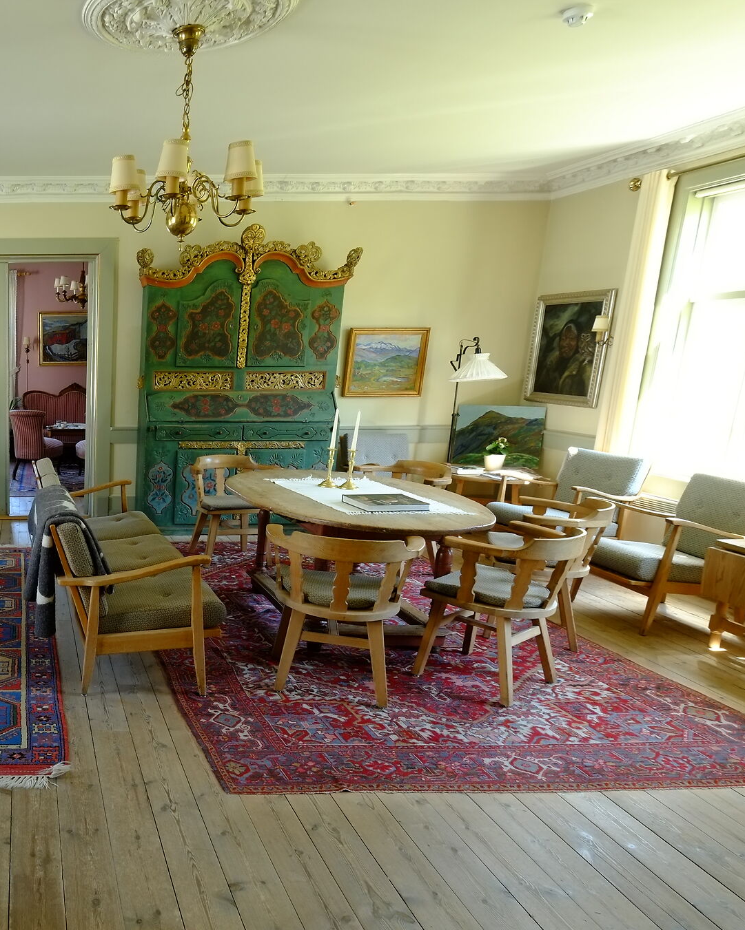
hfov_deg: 47.7
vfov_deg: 67.8
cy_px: 528
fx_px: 689
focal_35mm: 25
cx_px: 10
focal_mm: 10
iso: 320
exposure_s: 1/6.5
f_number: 7.1
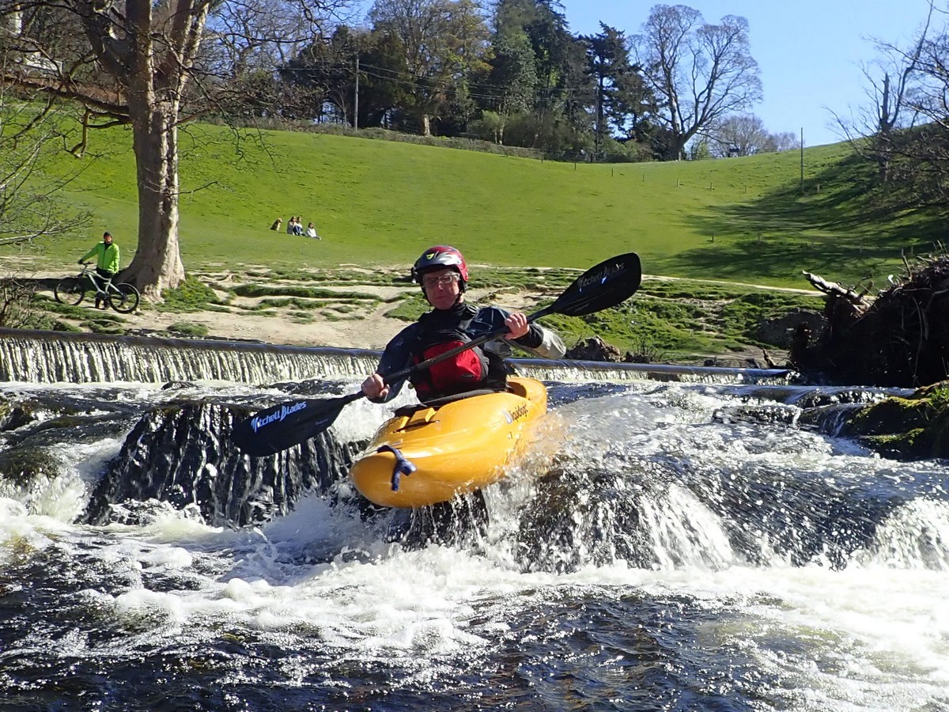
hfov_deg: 69.4
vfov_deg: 54.9
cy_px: 356
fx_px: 685
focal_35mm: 25
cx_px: 474
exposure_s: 1/160
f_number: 8
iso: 100
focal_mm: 4.5
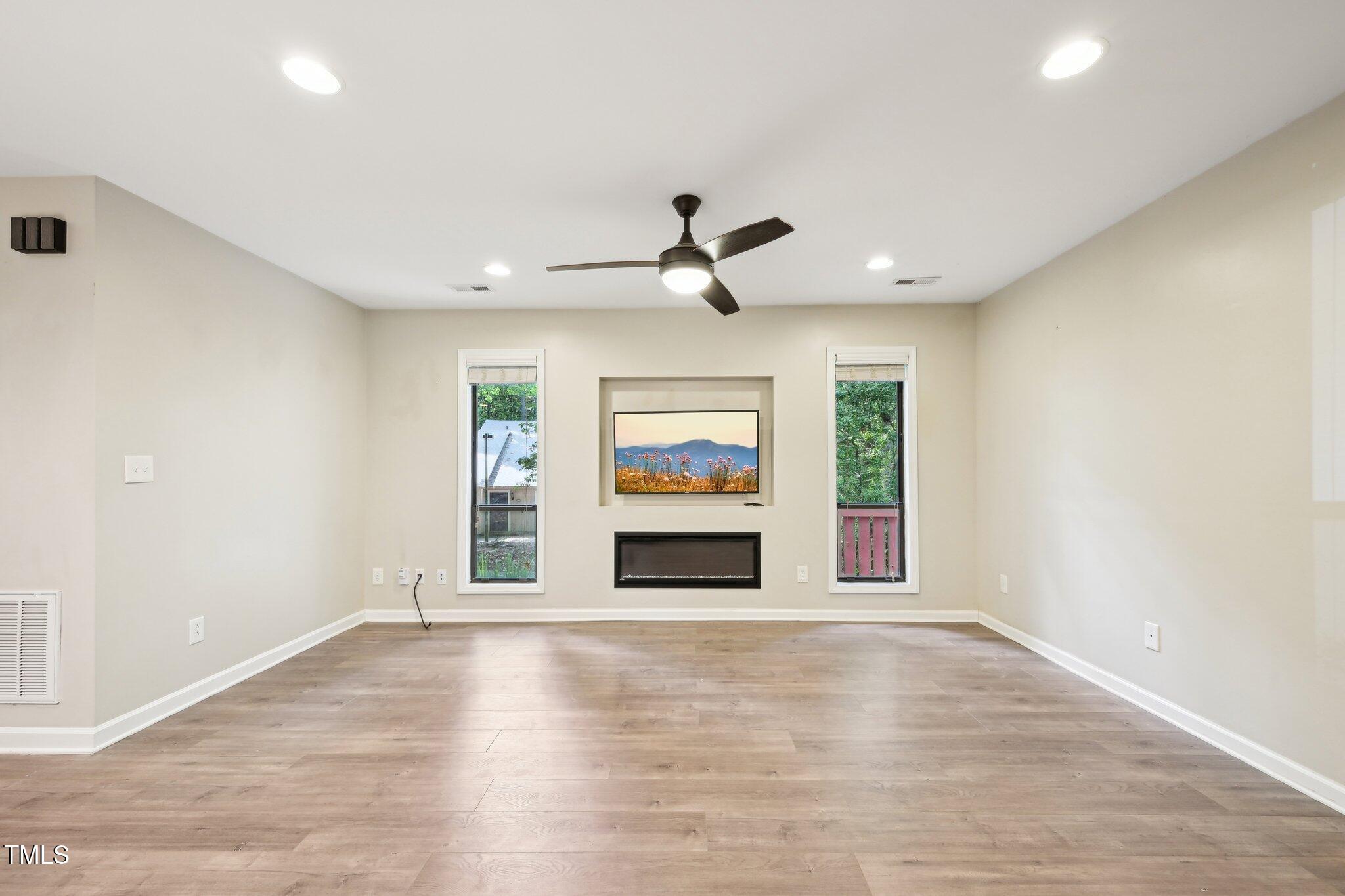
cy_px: 448
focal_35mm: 14
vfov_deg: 81.2
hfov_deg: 104.3
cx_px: 672
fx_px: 523
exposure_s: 1/10
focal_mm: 14
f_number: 8
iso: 400
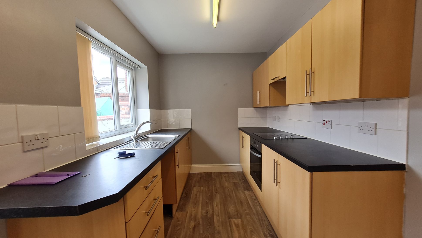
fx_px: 168
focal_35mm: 15
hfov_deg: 103.0
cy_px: 119
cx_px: 209
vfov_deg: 70.5
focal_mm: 1.74
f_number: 2.2
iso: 64
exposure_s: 1/50
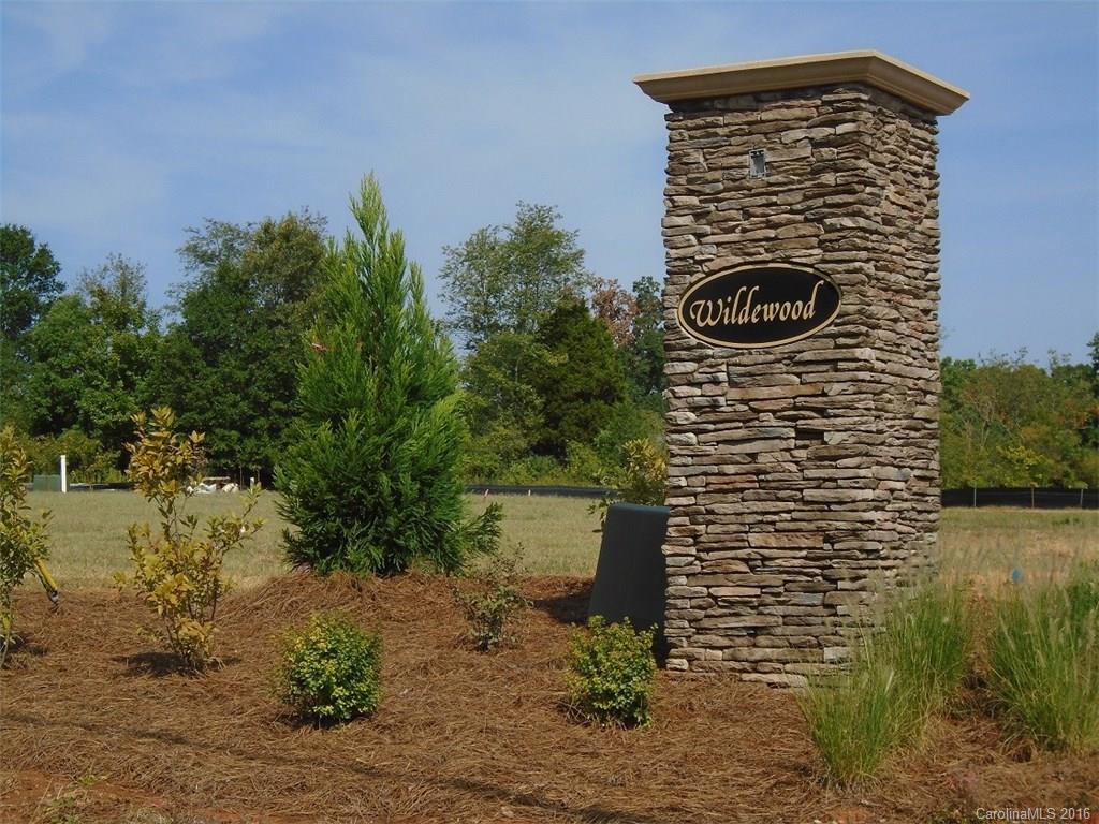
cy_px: 412
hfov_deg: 28.6
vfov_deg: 21.6
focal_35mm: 68
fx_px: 2159
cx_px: 550
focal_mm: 12
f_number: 5.5
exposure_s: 1/640
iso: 100
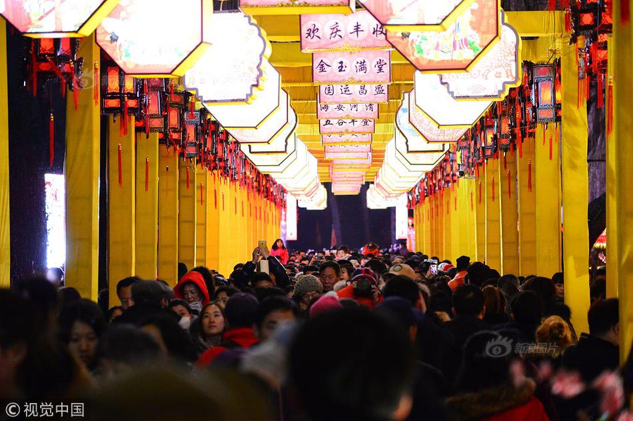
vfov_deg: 12.4
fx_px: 1933
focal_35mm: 110
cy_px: 210
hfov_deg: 18.6
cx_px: 316
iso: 8000
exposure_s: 1/125
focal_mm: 110
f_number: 4
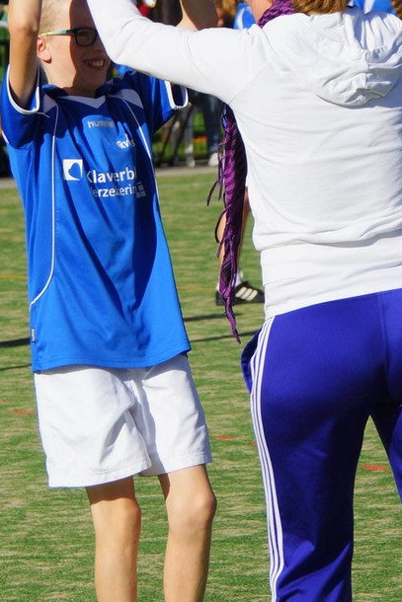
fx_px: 3161
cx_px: 257
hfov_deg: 7.3
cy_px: 223
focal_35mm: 189
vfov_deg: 10.9
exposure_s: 1/1000
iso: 100
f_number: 5.6
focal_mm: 75
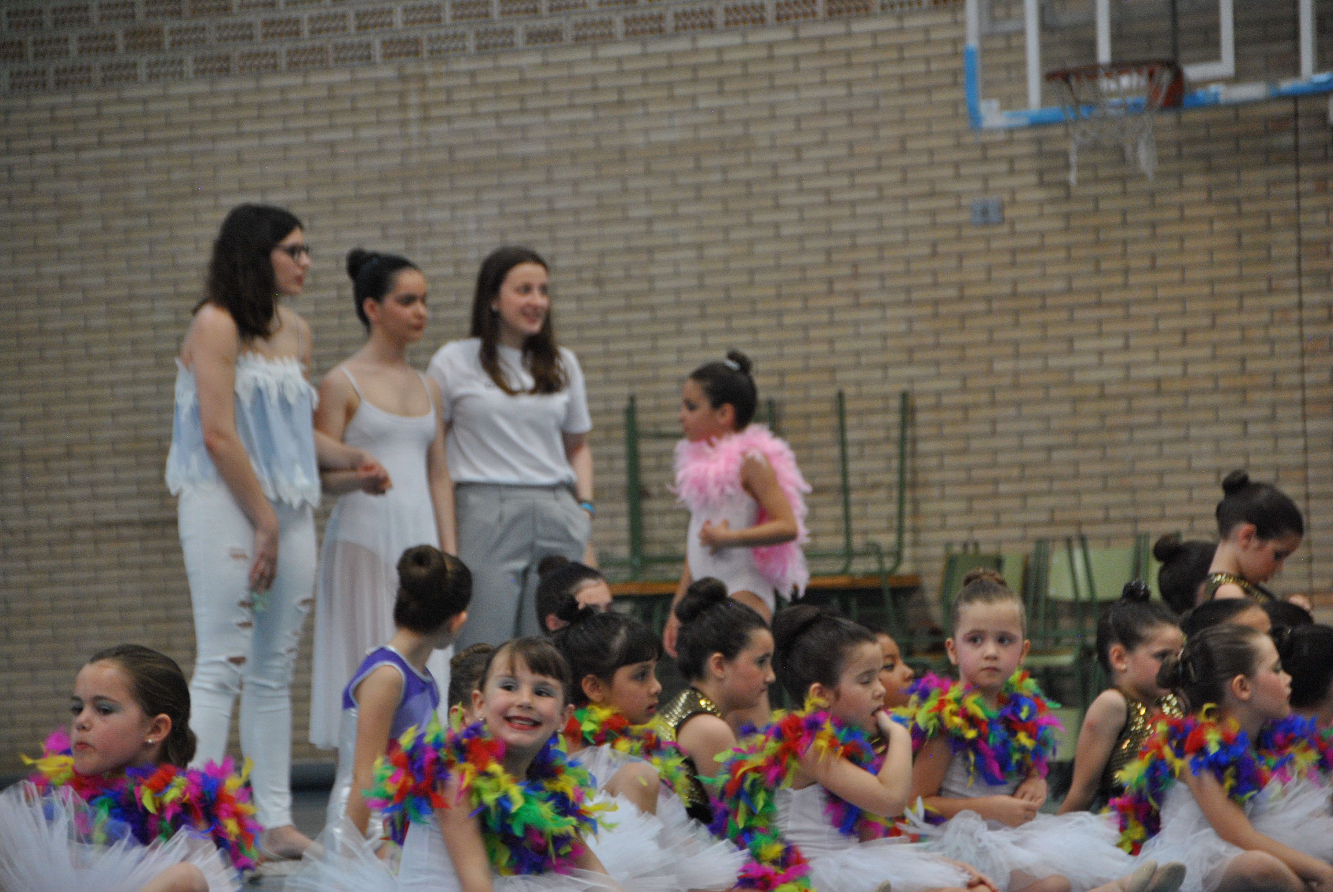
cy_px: 446
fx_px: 6784
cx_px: 666
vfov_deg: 7.5
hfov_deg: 11.2
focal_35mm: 183
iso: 800
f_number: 5.6
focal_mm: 122
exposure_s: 1/80
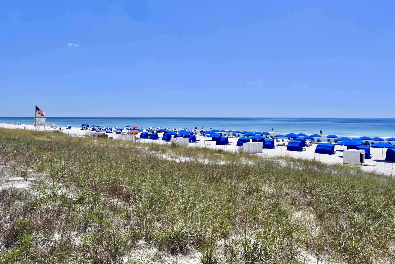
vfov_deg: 51.3
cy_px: 136
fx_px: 274
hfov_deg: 71.5
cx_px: 202
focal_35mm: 25
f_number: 11
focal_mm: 24
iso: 200
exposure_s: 1/500
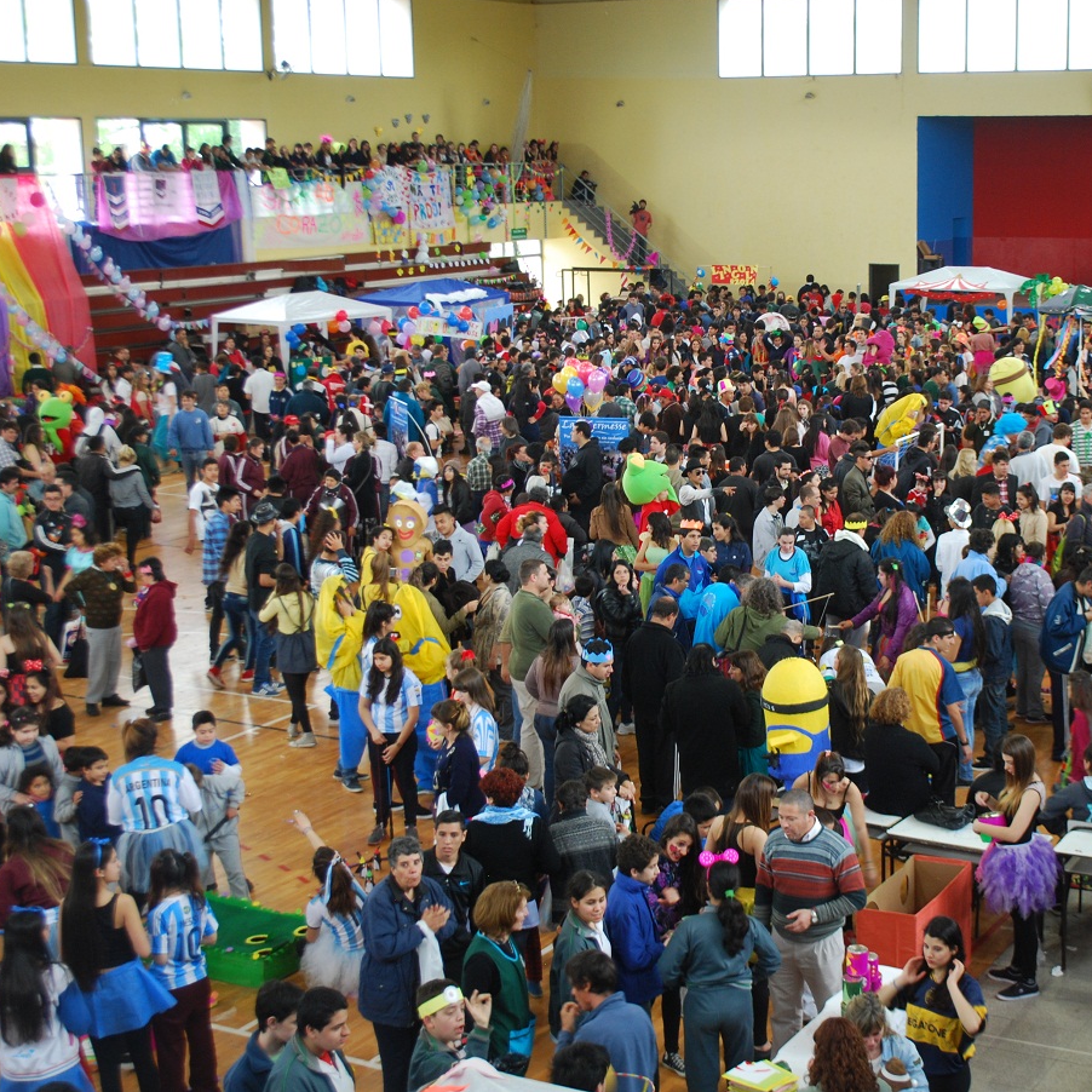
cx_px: 787
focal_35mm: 56
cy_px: 544
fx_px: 1986
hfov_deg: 30.4
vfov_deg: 30.7
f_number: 4.8
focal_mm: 29
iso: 400
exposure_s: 1/30
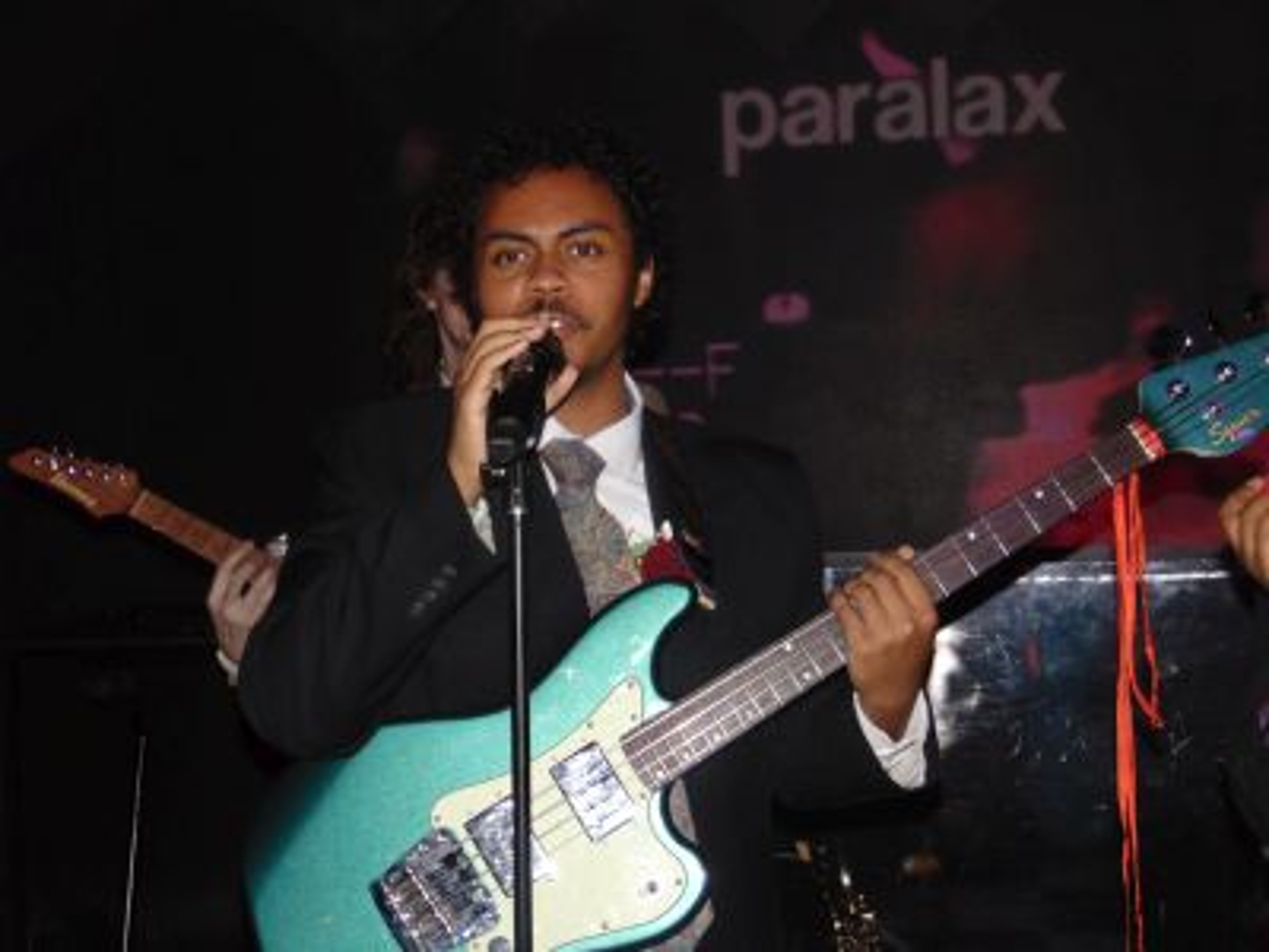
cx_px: 634
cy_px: 476
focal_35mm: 60
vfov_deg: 24.4
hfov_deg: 32.2
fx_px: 2200
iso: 200
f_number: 3.6
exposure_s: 1/60
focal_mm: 10.8
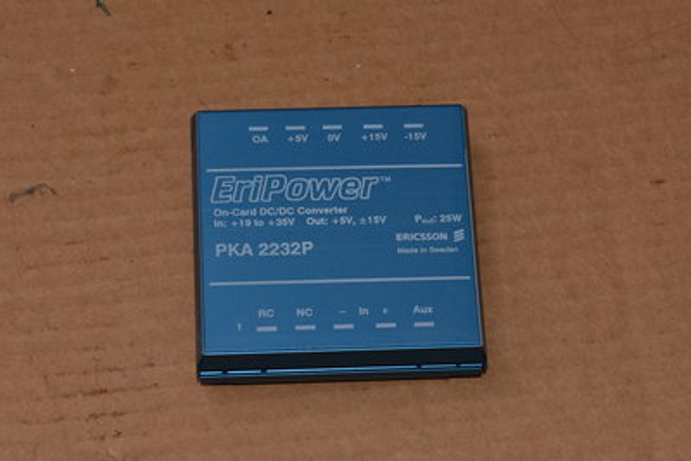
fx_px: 2016
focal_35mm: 105
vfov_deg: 13.1
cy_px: 230
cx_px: 346
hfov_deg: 19.4
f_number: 18
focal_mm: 105
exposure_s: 1/60
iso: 100
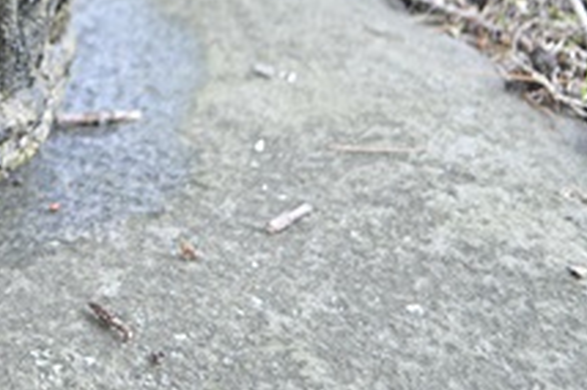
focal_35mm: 108
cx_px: -274
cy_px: -196
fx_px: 1758
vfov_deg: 12.1
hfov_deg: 17.2
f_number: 3.8
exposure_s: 1/30
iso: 400
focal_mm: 22
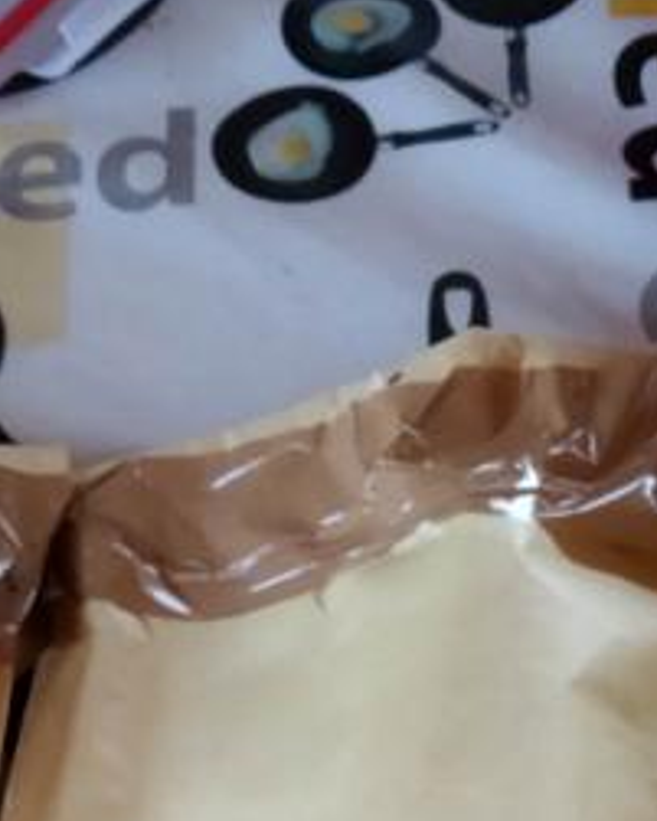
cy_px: 896
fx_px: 1968
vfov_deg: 22.3
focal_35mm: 81
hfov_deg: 19.0
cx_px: 363
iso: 250
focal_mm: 3.82
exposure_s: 1/33
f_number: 2.2
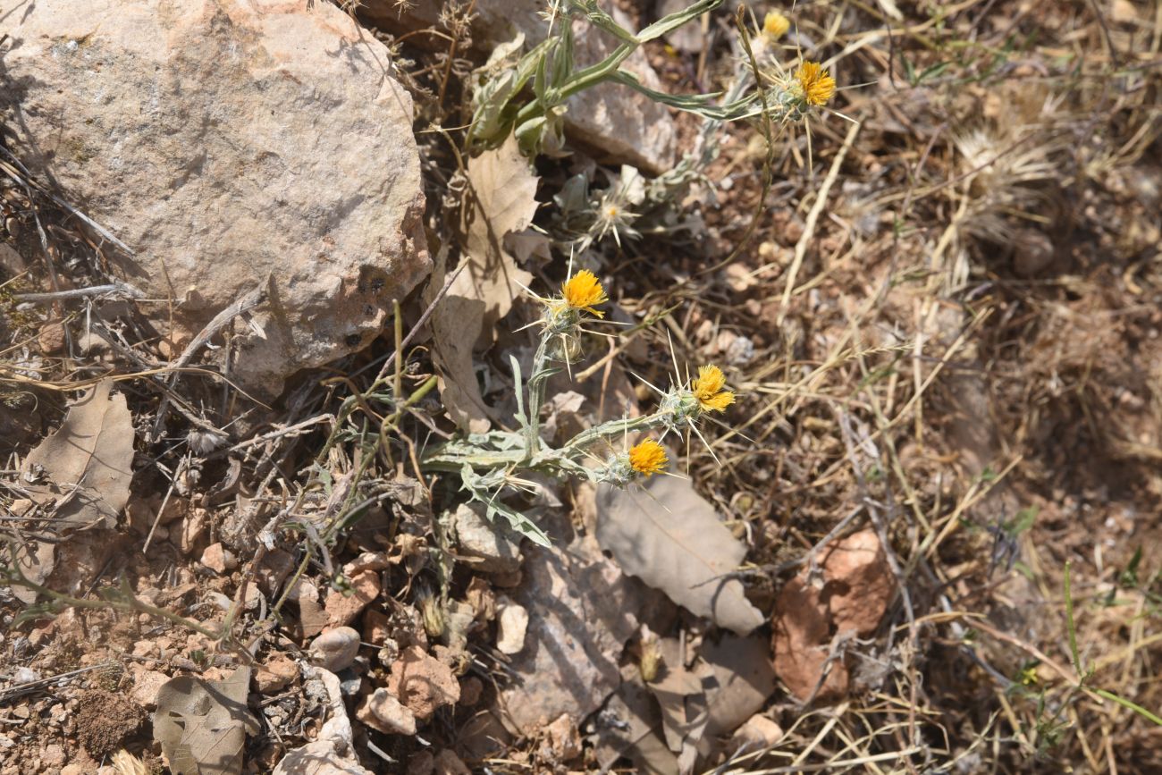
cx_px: 581
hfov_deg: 39.6
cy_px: 388
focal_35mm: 50
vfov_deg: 27.0
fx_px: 1614
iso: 200
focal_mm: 50
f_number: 14
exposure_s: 1/160
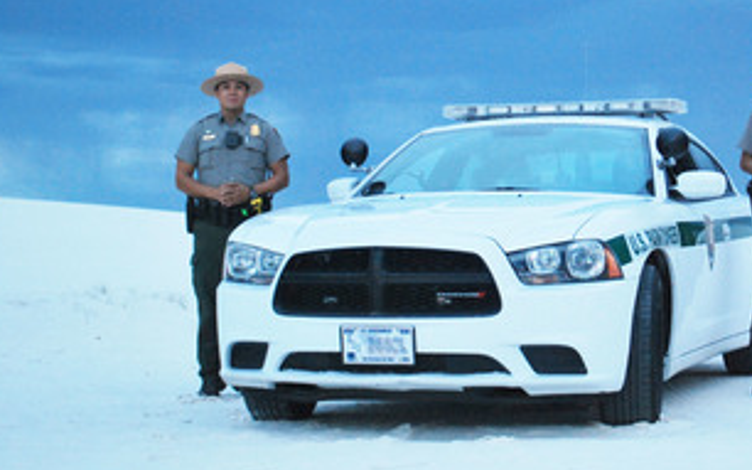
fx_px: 1639
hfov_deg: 25.6
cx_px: 537
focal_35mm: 80
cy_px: 145
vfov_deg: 16.3
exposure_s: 1/40
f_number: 5
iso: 800
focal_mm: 32
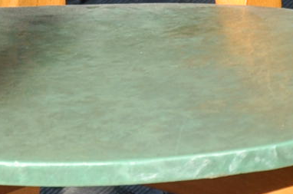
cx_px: -285
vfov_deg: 2.3
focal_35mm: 590
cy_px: -261
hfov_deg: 3.5
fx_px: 4792
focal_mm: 70
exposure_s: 1/350
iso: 250
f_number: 9.5
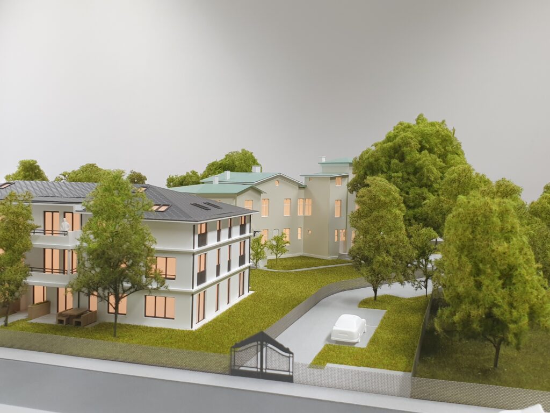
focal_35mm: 26
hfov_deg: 67.3
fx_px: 413
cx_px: 275
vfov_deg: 53.1
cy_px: 206
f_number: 2.4
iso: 100
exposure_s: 1/50
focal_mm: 4.3
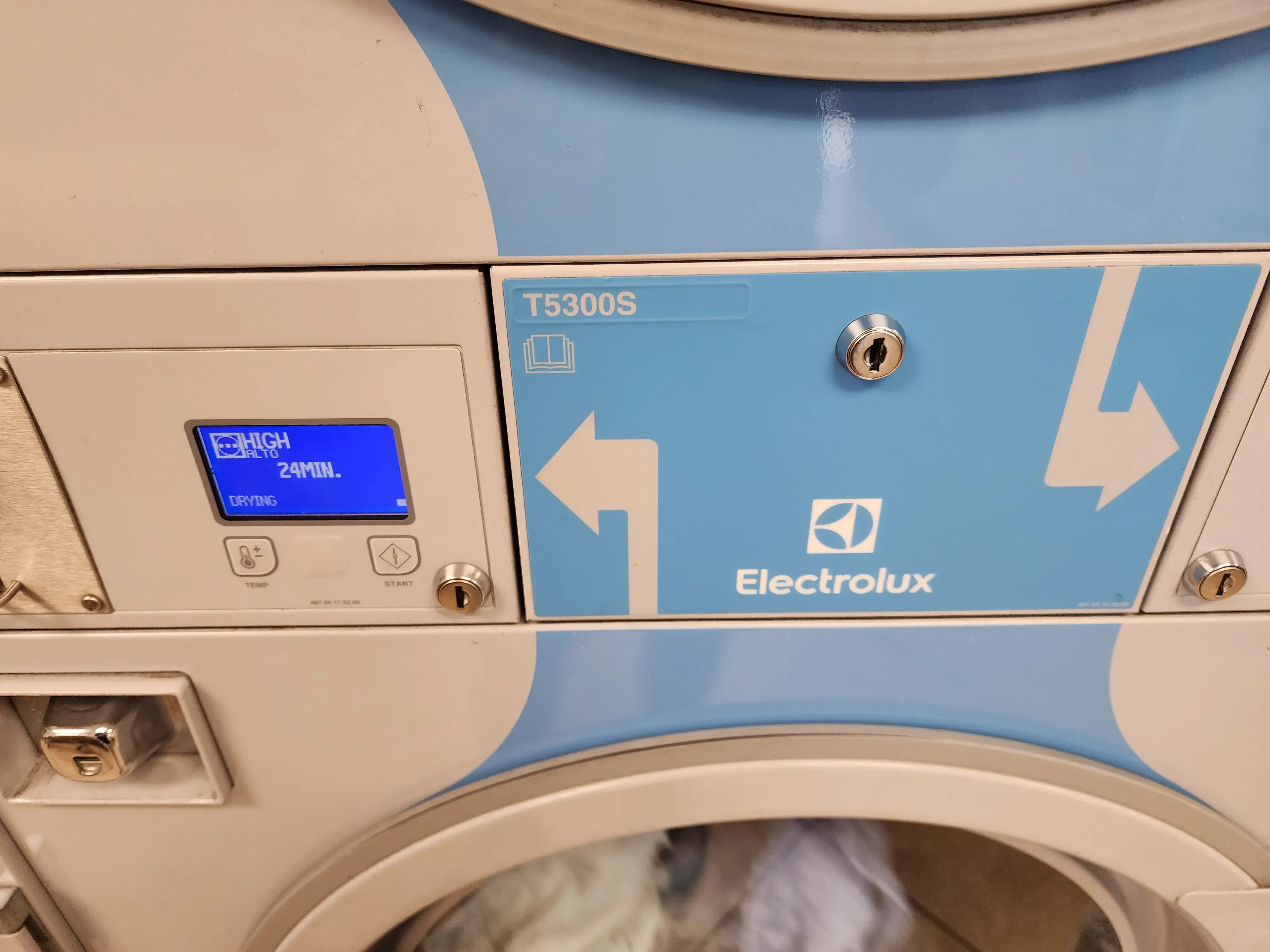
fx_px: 844
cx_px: 635
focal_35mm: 23
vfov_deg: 58.9
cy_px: 476
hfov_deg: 73.9
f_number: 1.8
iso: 250
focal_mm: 6.4
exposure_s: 1/120
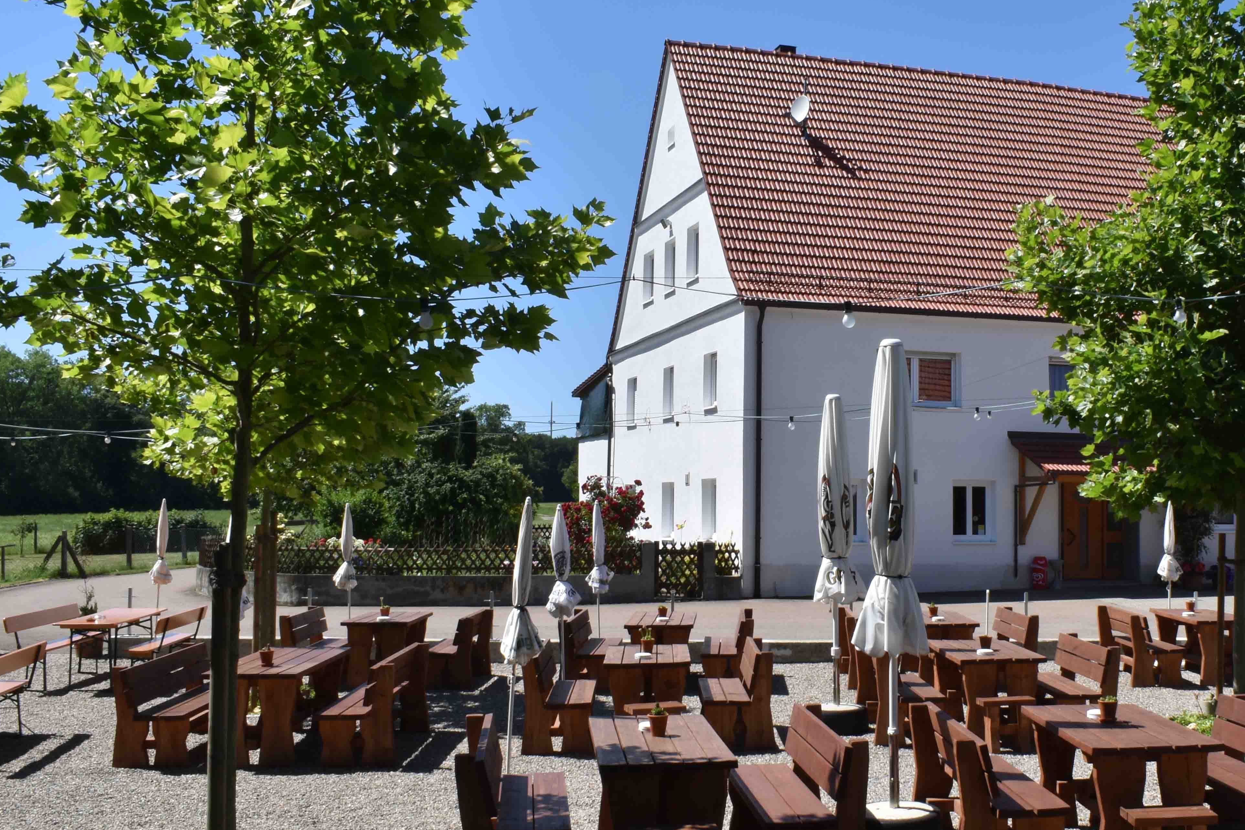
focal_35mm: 42
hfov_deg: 45.8
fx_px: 1452
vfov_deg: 31.9
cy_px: 426
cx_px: 814
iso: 100
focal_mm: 18
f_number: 22
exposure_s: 1/50
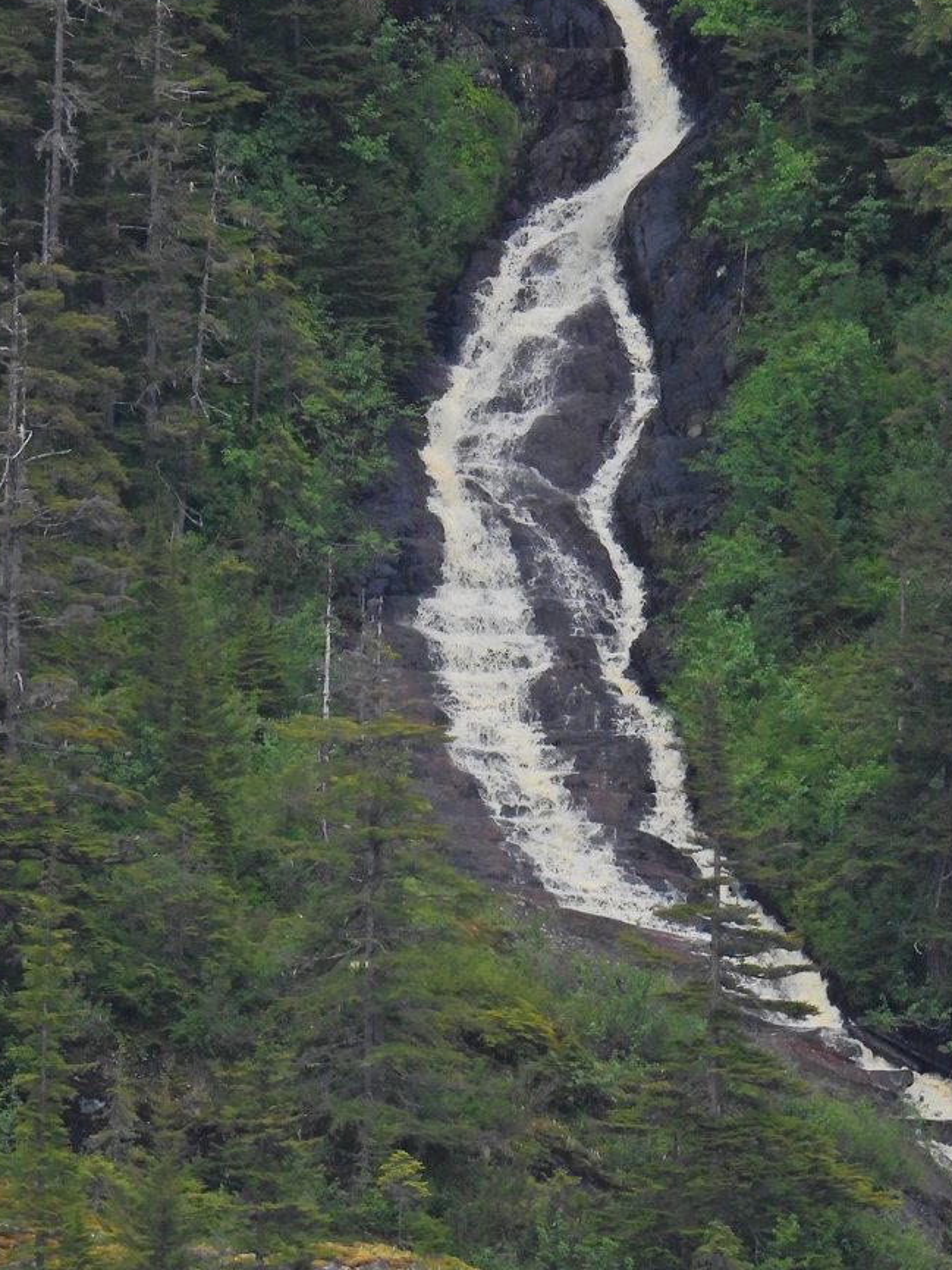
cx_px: 525
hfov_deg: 1.1
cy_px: 542
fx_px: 51507
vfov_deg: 1.4
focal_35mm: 1405
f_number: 5.6
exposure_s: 1/500
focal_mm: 170
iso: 360
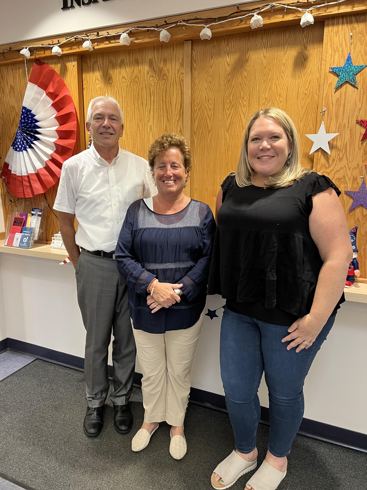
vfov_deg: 67.3
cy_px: 245
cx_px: 184
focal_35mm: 26
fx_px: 368
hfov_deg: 53.1
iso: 125
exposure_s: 1/60
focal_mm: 5.7
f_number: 1.5
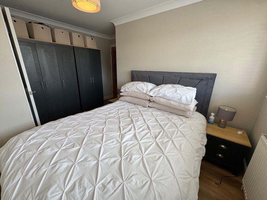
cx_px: 134
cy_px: 100
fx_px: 108
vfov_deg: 85.7
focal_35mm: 14
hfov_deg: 102.1
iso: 80
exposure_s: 1/99
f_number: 2.2
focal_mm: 2.22
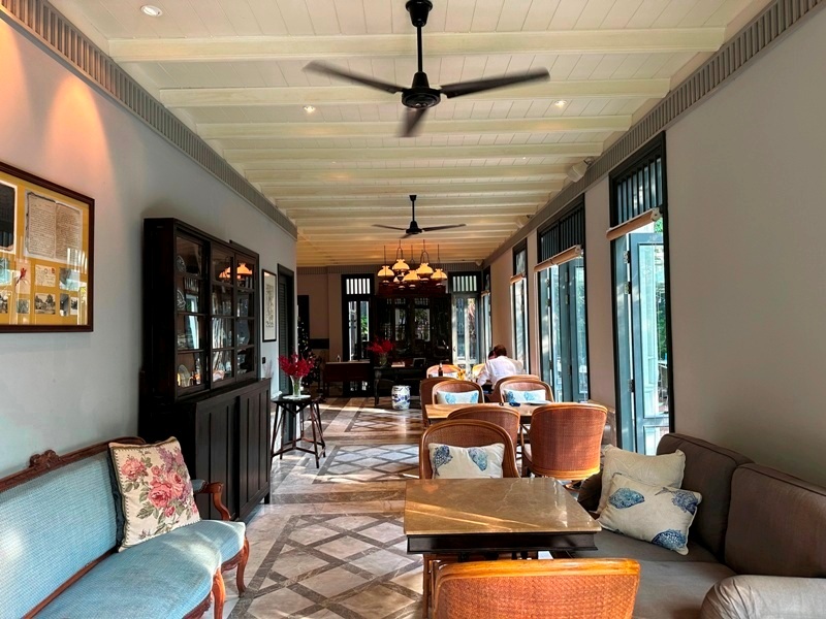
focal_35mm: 24
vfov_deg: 56.8
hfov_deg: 71.6
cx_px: 413
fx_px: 573
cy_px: 310
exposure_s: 1/79
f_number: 1.78
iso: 250
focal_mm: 6.86
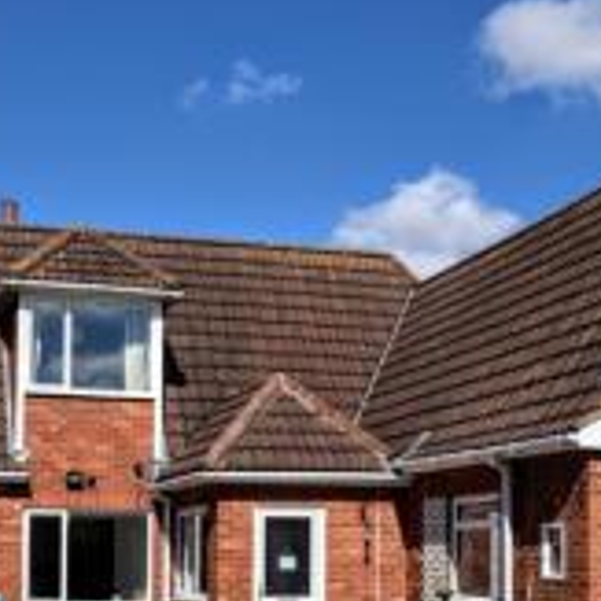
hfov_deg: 27.1
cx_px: 236
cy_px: 511
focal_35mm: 63
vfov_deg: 26.5
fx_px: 1242
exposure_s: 1/400
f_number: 8
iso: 100
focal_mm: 17
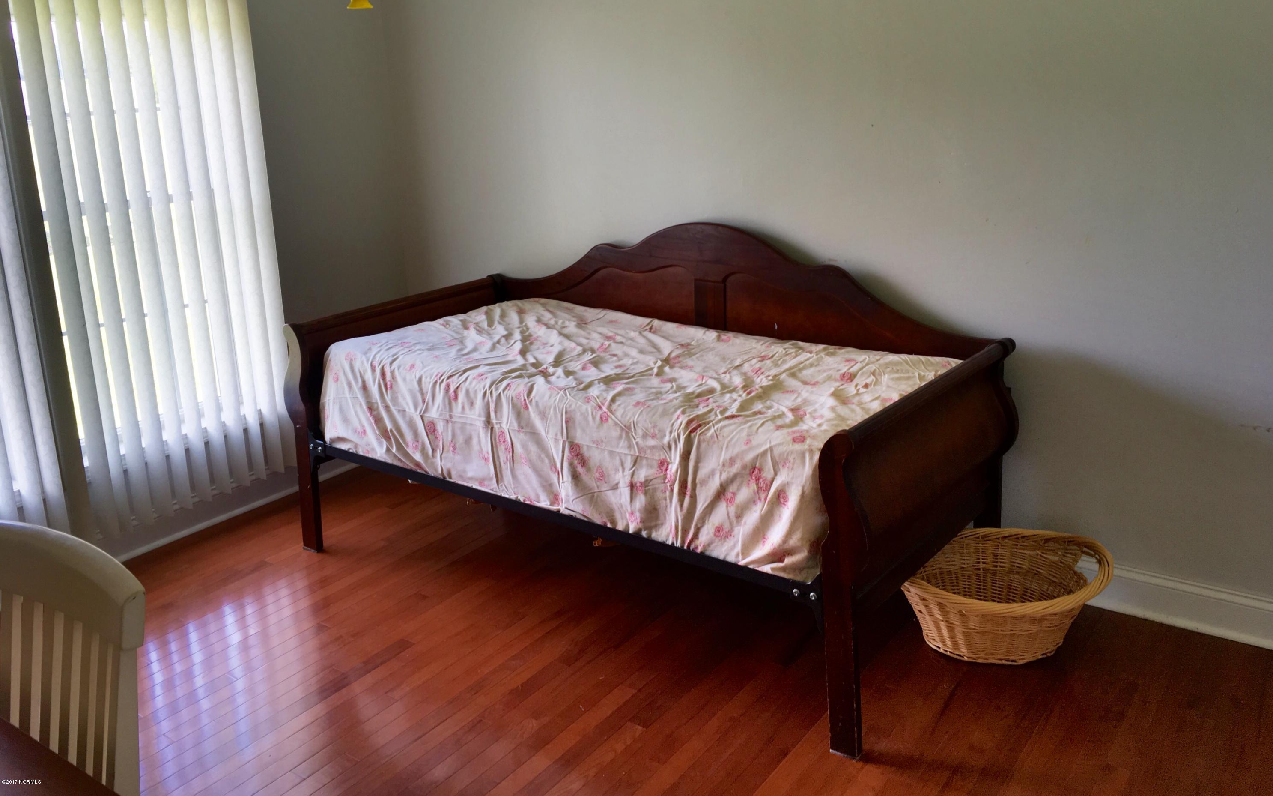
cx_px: 642
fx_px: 1075
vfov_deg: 40.5
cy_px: 330
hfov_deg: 61.2
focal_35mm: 31
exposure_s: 1/120
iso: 25
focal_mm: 4.15
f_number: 2.2
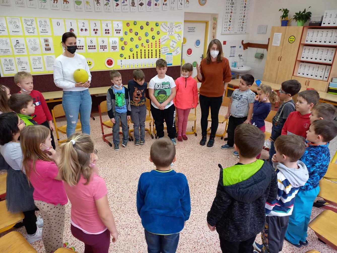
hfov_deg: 69.4
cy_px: 126
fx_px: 243
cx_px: 168
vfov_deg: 54.9
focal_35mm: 25
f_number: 1.8
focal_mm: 4.65
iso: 250
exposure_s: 1/49
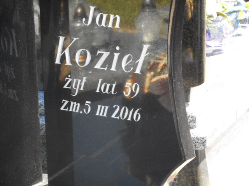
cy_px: 93
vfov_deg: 11.1
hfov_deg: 14.7
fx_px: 964
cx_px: 124
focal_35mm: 134
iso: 160
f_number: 6.1
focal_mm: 23.9
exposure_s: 1/60
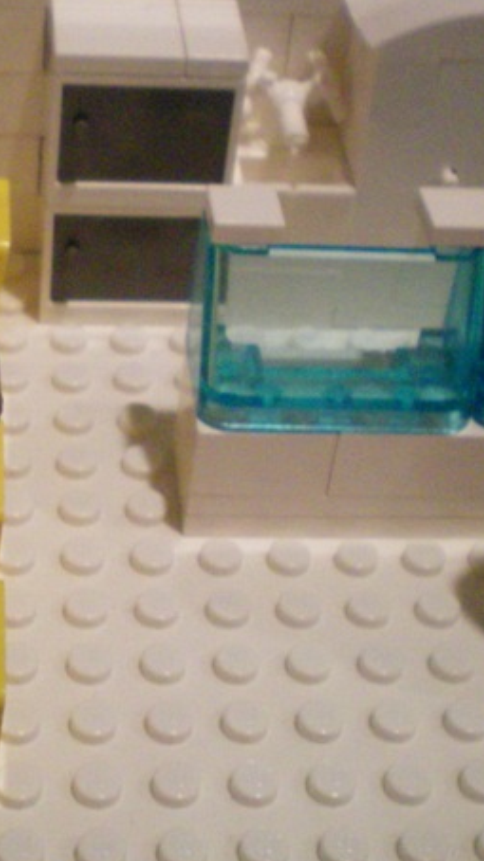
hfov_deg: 16.4
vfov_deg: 28.9
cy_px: 324
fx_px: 1667
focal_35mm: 73
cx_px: 80
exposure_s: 1/50
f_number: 3.1
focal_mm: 6.3
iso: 400
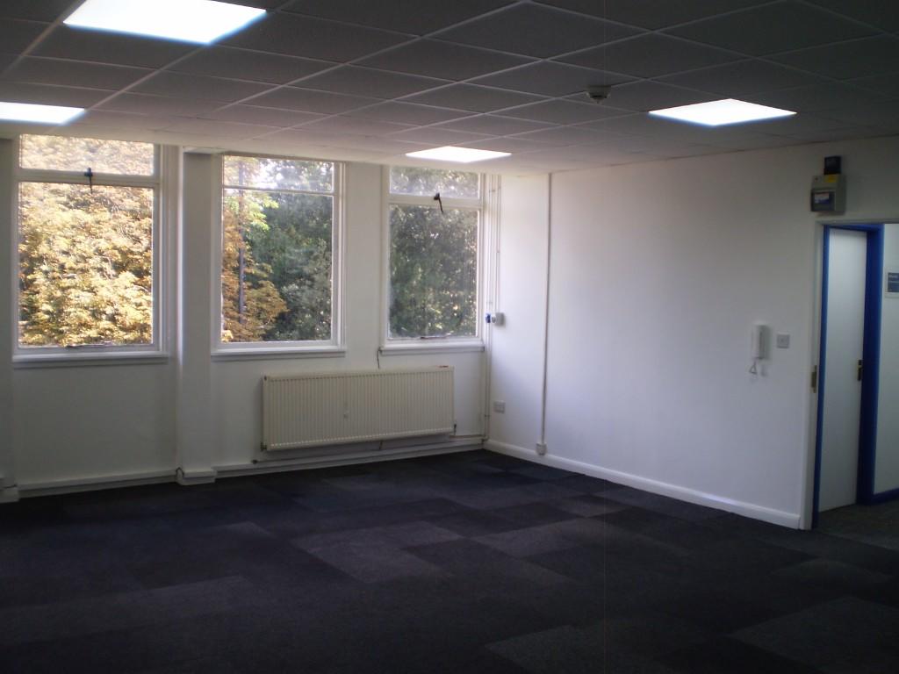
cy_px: 337
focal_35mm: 36
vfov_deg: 39.7
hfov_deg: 51.4
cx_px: 450
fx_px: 935
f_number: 3.1
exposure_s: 1/80
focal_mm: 6.3
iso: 64
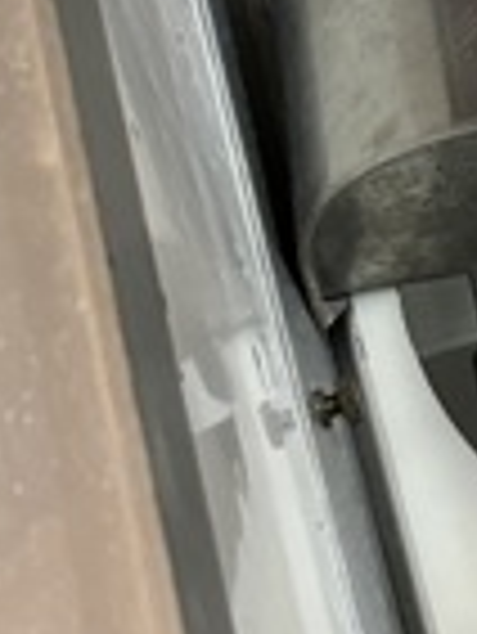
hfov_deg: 8.6
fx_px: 2752
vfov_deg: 13.1
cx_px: 1300
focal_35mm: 150
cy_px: 200
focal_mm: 5.96
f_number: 1.6
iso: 200
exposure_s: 1/60
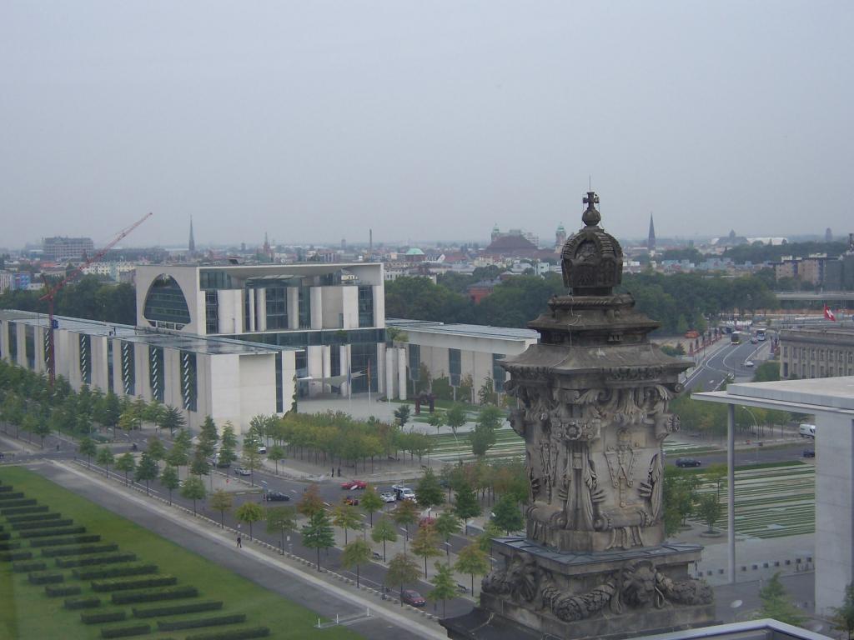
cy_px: 320
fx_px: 1628
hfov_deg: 29.4
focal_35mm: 66
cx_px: 427
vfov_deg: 22.3
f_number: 4
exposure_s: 1/250
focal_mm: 11
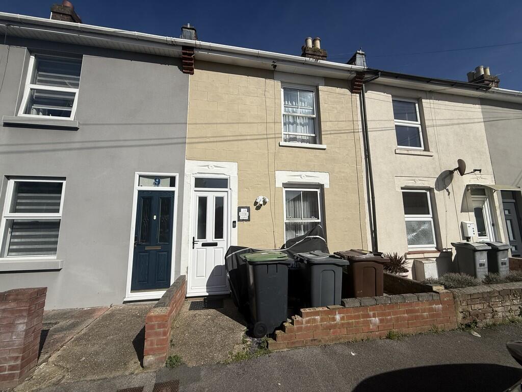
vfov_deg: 85.7
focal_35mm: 14
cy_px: 196
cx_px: 261
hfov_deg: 102.1
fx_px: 211
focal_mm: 2.22
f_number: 2.2
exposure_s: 1/6173
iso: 50
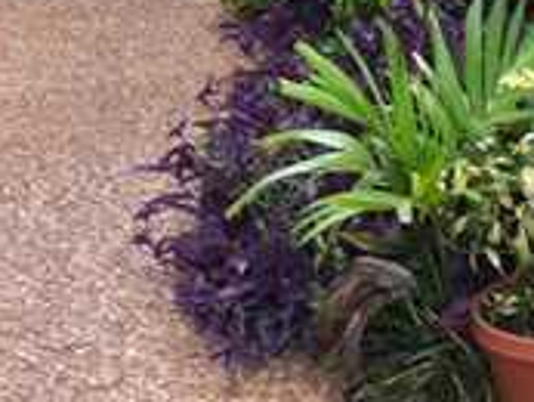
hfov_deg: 12.2
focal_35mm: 162
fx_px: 2501
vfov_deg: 9.1
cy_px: -56
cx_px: 219
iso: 80
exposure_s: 1/167
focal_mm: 3.85
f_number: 2.8
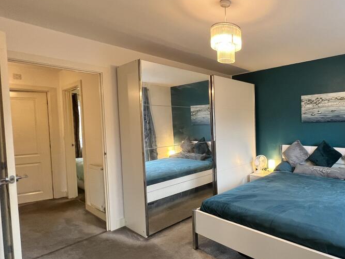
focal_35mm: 20
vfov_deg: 65.9
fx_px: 199
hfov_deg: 77.2
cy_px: 134
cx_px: 248
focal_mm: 1.57
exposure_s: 1/50
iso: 320
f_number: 1.8
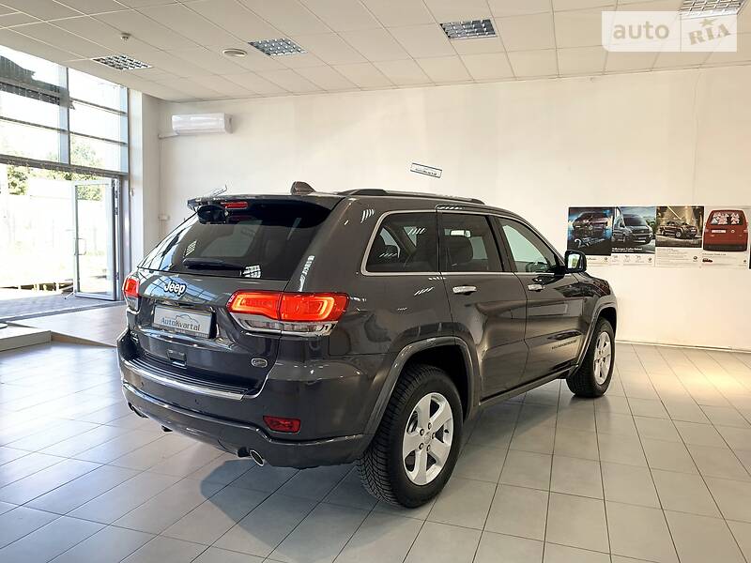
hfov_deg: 67.3
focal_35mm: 26
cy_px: 282
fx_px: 564
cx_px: 376
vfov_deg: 53.1
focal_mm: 4.2
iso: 80
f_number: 1.8
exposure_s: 1/121
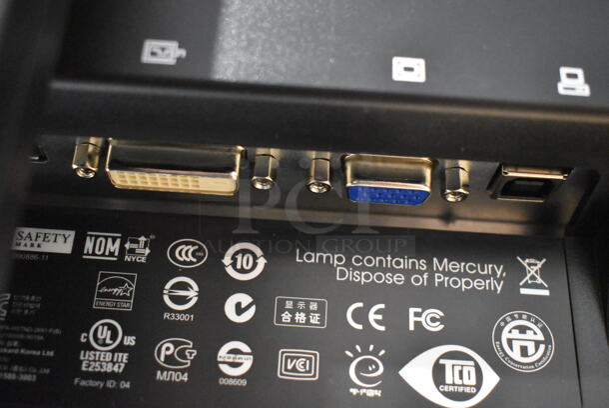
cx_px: 304
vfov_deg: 29.0
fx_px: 787
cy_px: 204
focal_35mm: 46
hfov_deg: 42.3
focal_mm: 31
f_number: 4.2
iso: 11400
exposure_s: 1/50
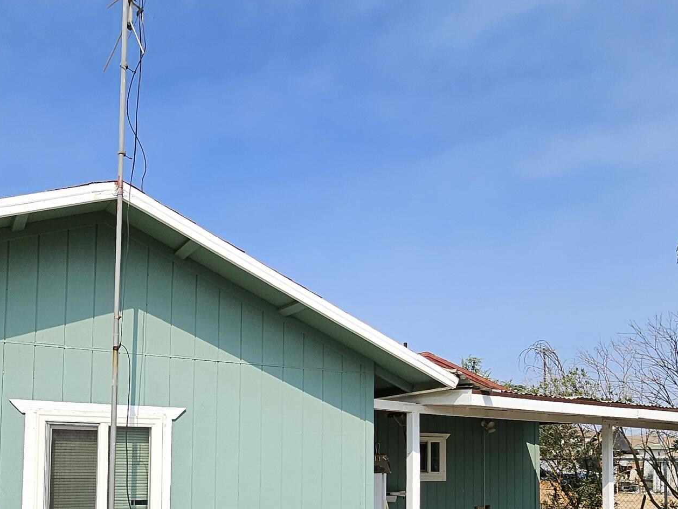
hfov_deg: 57.9
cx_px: 276
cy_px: 438
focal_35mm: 31
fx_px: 607
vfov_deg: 42.4
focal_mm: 1.74
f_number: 2.2
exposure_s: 1/1157
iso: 32
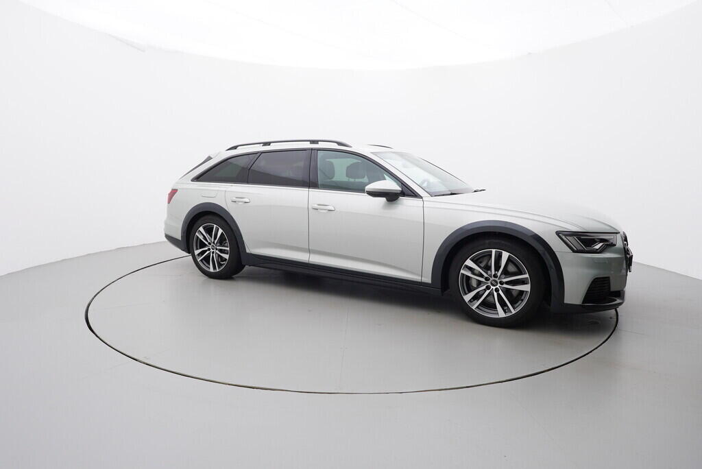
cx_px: 351
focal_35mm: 22
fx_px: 439
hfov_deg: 77.3
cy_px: 234
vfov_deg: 56.2
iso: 200
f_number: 5
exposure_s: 1/80
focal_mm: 15
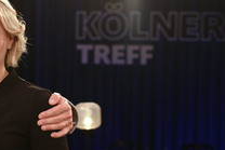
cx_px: 15
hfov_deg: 16.9
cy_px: 110
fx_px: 744
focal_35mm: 119
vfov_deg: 11.5
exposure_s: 1/200
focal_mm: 55
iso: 2000
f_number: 3.5
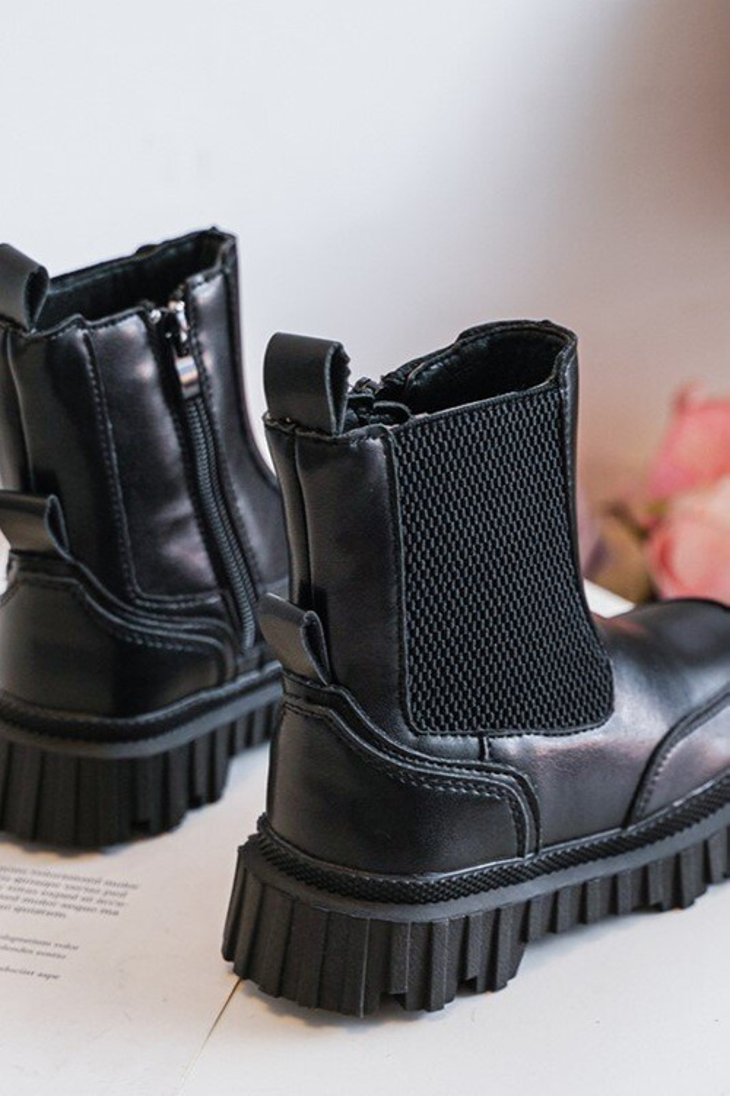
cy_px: 548
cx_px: 365
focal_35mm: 48
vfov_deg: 41.1
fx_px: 1460
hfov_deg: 28.1
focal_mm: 48
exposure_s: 1/100
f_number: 4
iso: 500
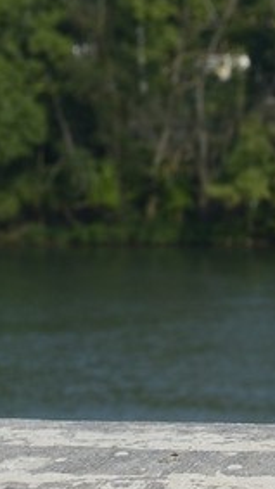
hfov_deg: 4.6
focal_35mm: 249
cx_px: 877
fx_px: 3231
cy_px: 746
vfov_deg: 8.5
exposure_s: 1/320
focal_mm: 42
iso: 100
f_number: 6.3
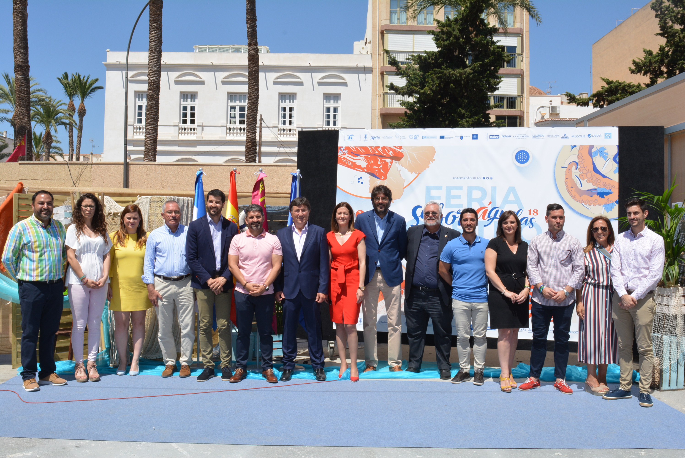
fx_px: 686
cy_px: 229
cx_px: 342
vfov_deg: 36.9
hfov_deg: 53.1
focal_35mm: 36
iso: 400
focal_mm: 24
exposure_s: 1/200
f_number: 20
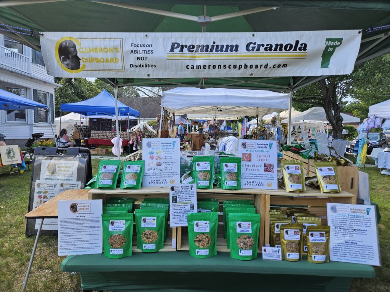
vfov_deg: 58.9
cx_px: 195
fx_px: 259
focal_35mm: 23
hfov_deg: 73.9
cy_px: 146
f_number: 1.8
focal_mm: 5.4
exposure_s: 1/310
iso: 25
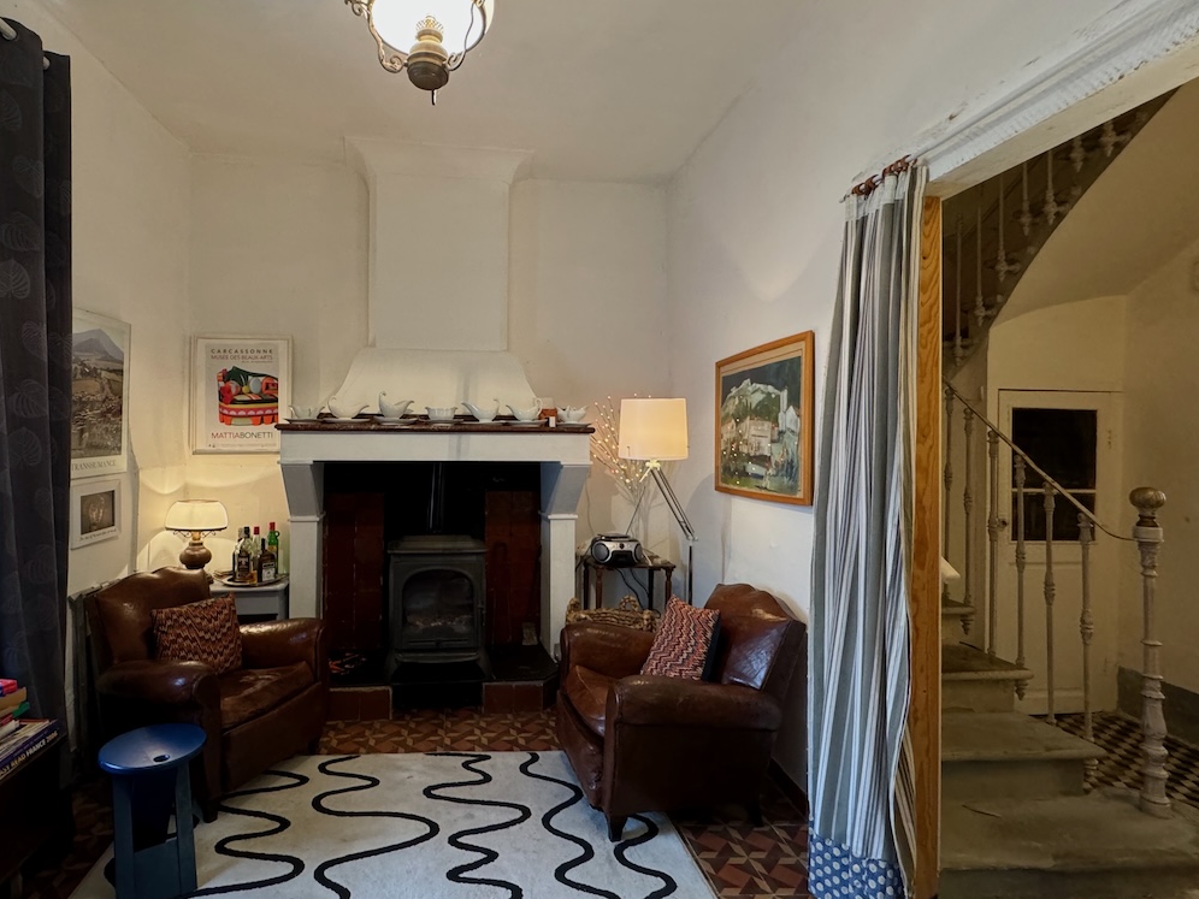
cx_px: 480
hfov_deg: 86.7
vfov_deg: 71.6
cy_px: 434
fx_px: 623
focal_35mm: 18
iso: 320
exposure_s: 1/50
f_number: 2.2
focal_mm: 2.22
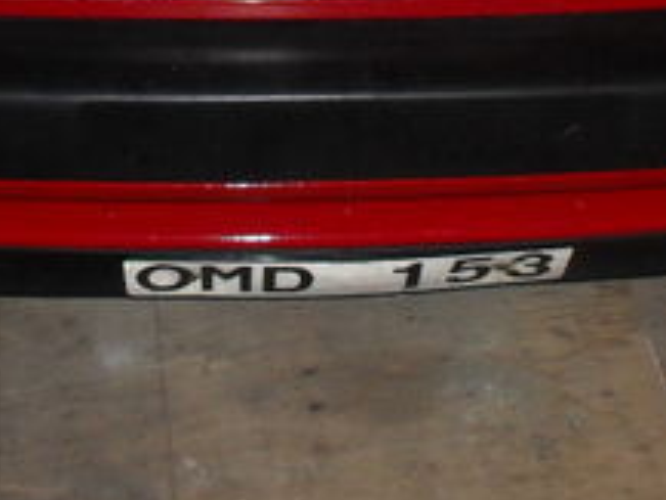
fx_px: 1983
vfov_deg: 13.8
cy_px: -175
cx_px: 467
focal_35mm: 103
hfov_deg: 19.0
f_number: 3.2
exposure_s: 1/45
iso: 200
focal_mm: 6.3
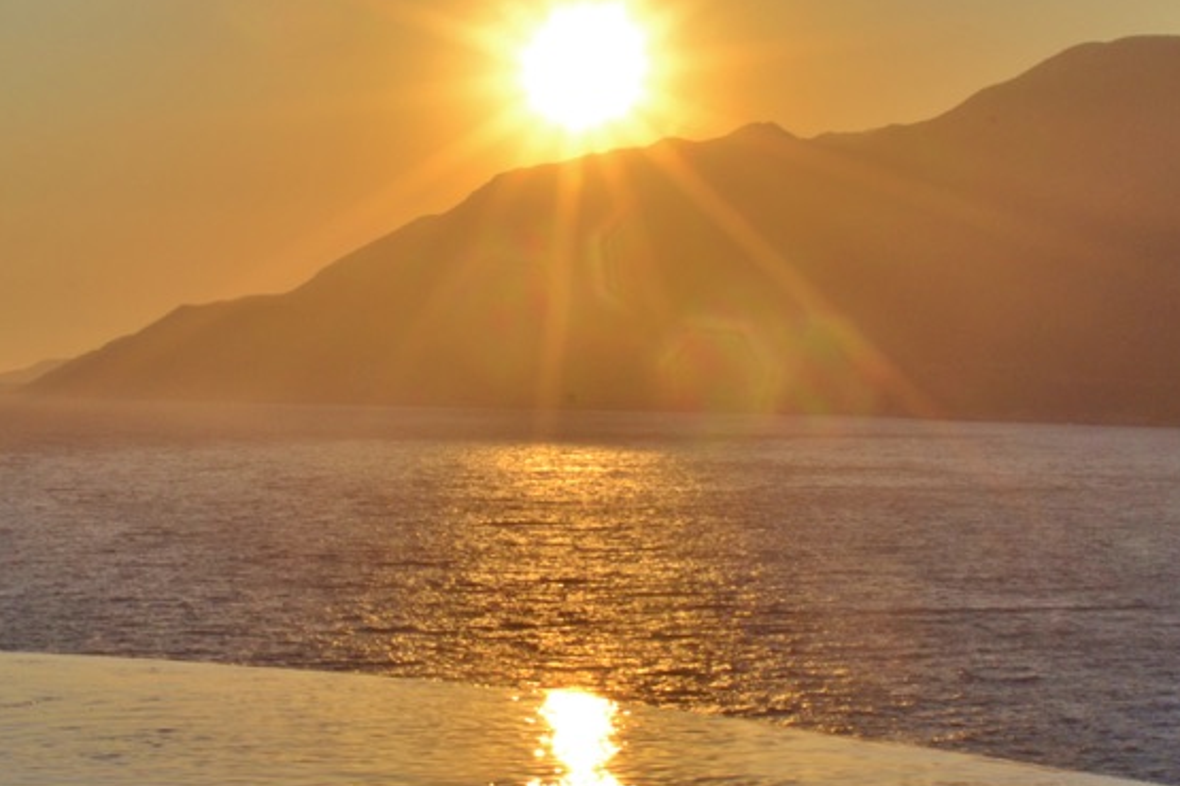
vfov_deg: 15.5
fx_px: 2884
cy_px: 416
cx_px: 521
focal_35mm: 88
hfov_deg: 23.1
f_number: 29
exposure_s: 1/60
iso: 100
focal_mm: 30
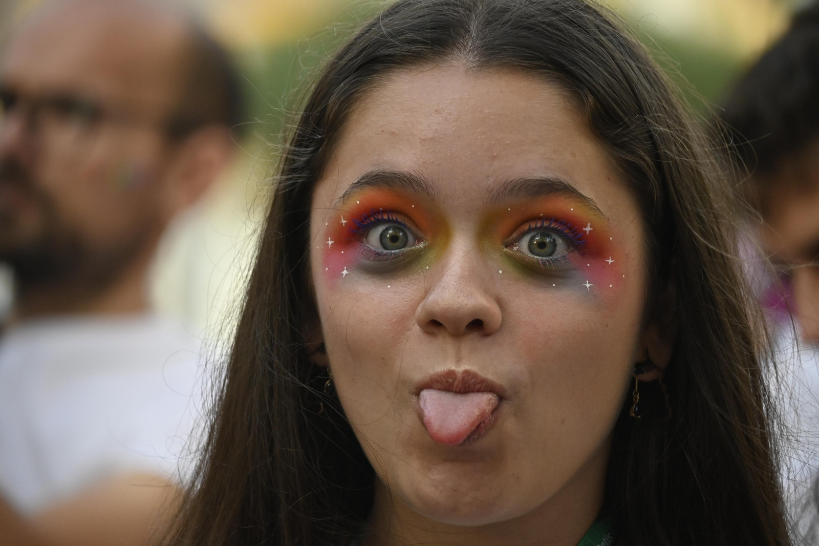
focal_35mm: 375
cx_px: 410
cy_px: 273
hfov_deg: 5.5
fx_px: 8529
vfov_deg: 3.7
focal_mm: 250
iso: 640
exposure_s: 1/320
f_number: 6.3
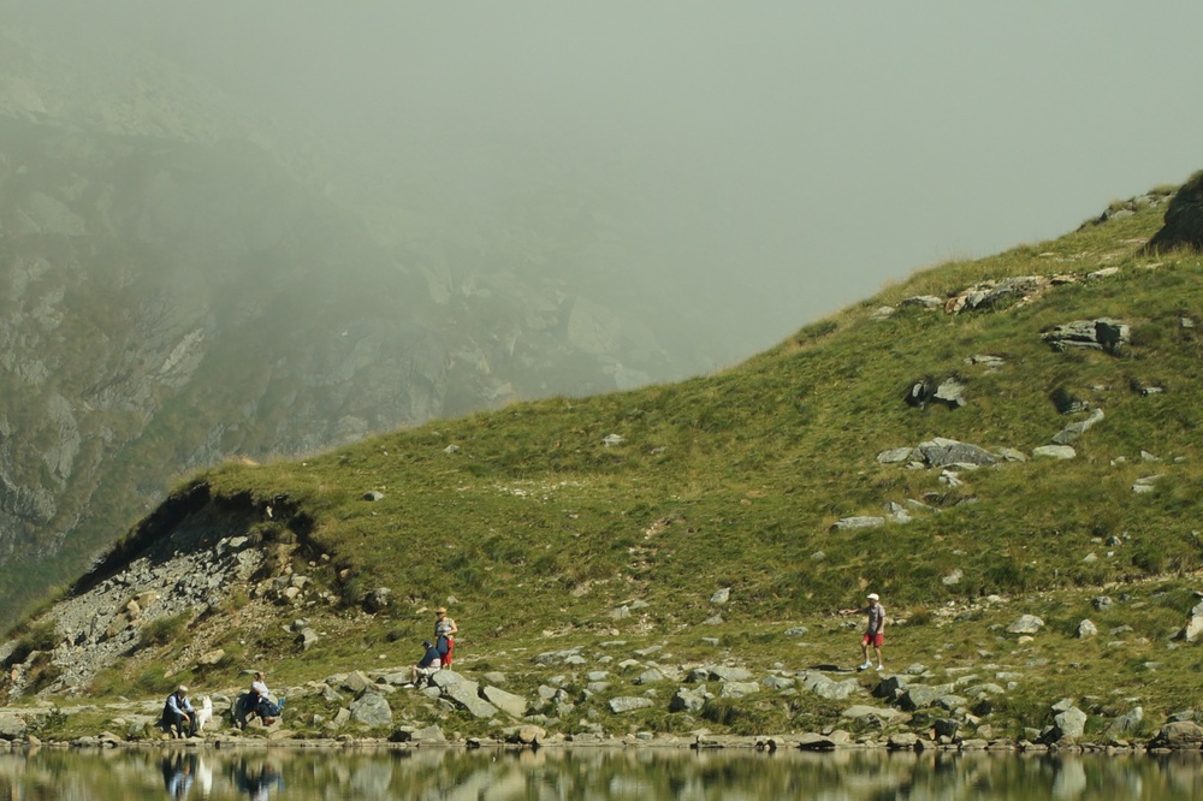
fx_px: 7649
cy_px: 842
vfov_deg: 6.0
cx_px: 128
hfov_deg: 9.0
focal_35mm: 229
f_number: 8
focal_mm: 70
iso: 100
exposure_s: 1/250
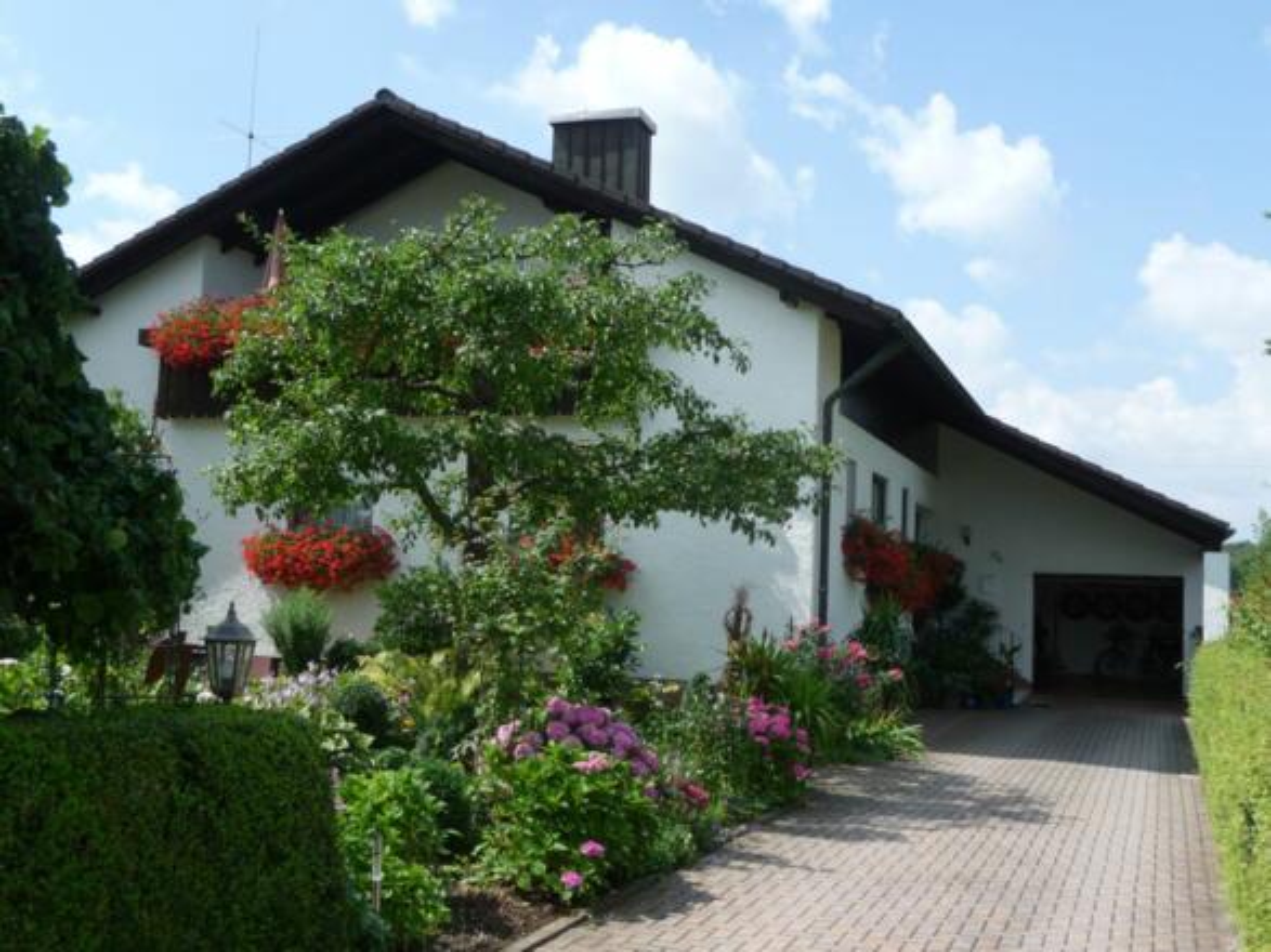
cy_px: 476
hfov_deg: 46.8
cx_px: 636
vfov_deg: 35.9
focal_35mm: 40
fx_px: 1468
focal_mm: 6.7
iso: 100
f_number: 3.9
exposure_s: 1/640
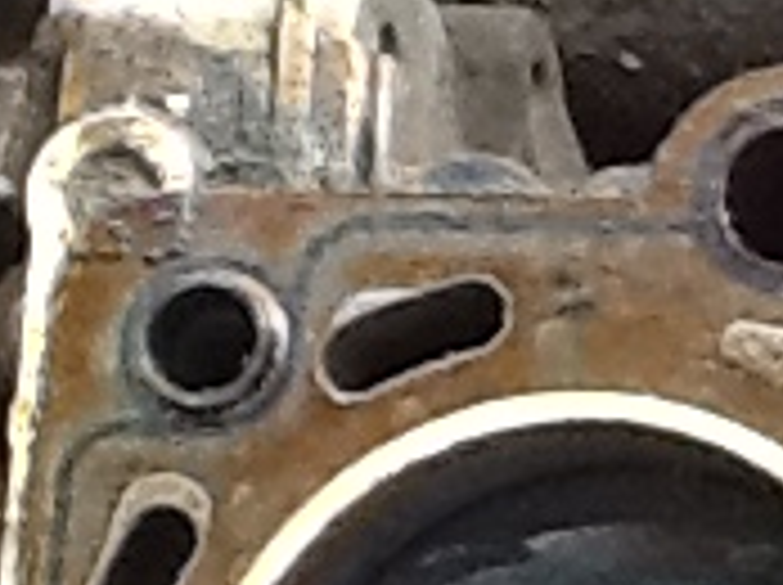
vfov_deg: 6.1
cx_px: 1953
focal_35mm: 243
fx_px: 5489
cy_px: 788
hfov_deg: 7.6
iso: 100
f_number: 2.4
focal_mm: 2.03
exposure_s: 1/30
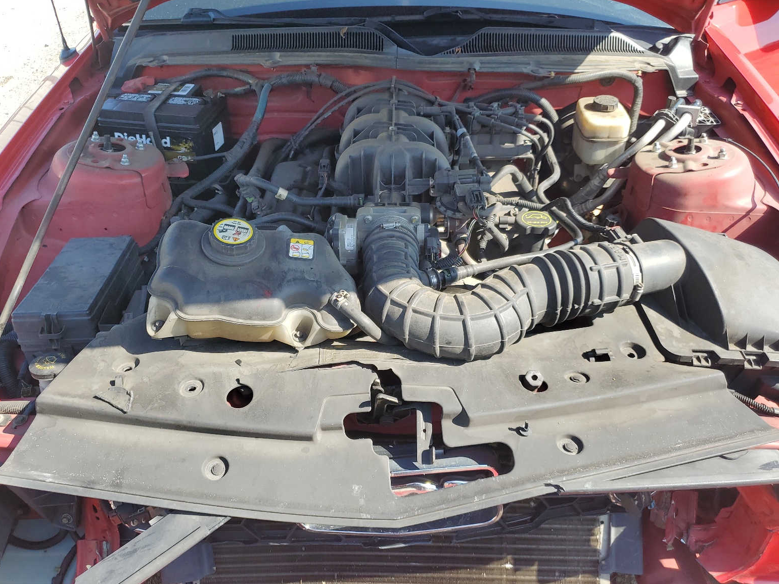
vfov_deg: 51.4
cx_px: 399
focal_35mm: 27
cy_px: 298
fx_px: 608
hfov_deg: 65.3
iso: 50
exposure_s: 1/667
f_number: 1.5
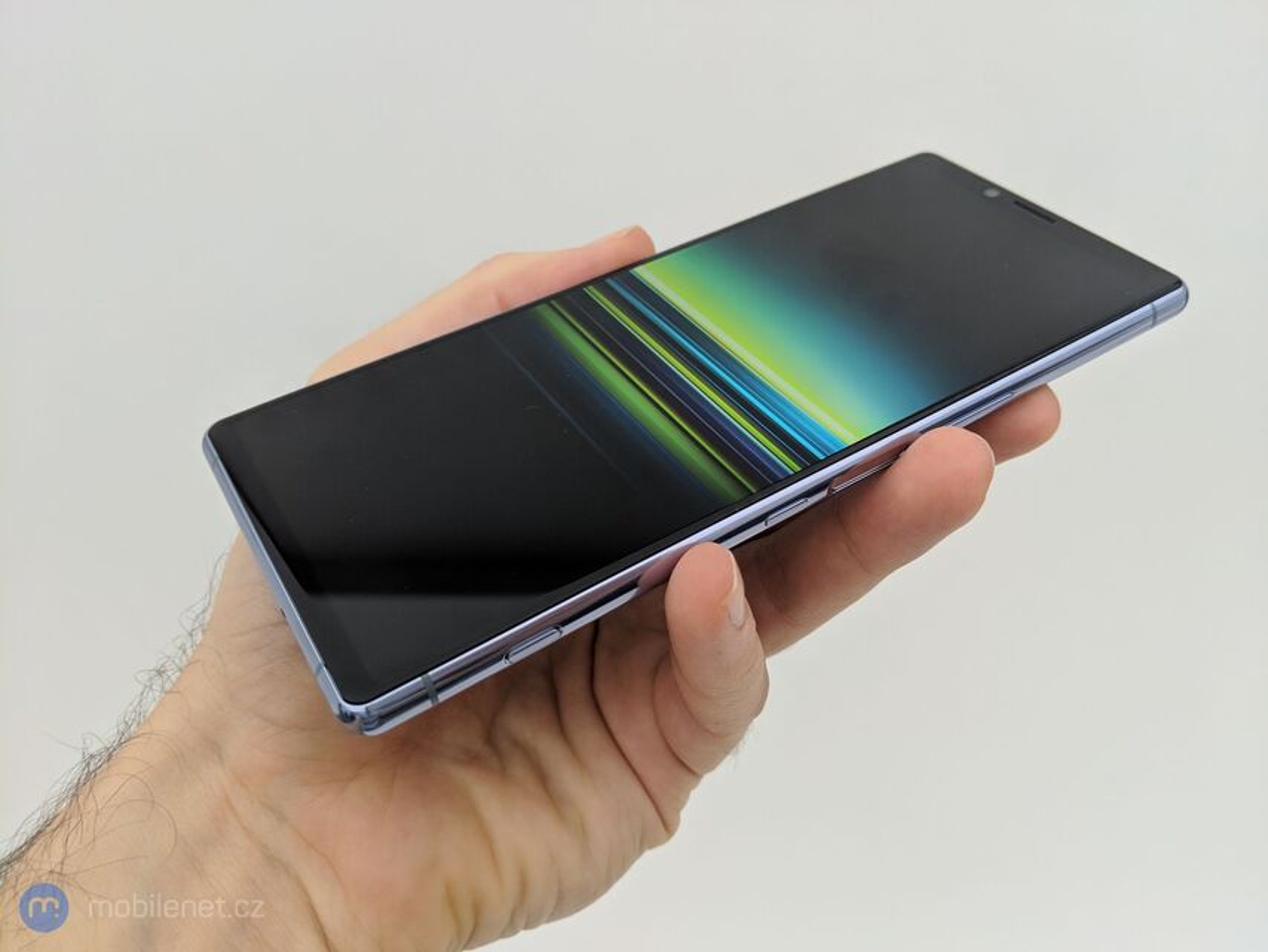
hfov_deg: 65.3
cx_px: 634
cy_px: 476
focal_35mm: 27
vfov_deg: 51.4
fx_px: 989
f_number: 1.8
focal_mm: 4.44
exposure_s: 1/99.9
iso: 82
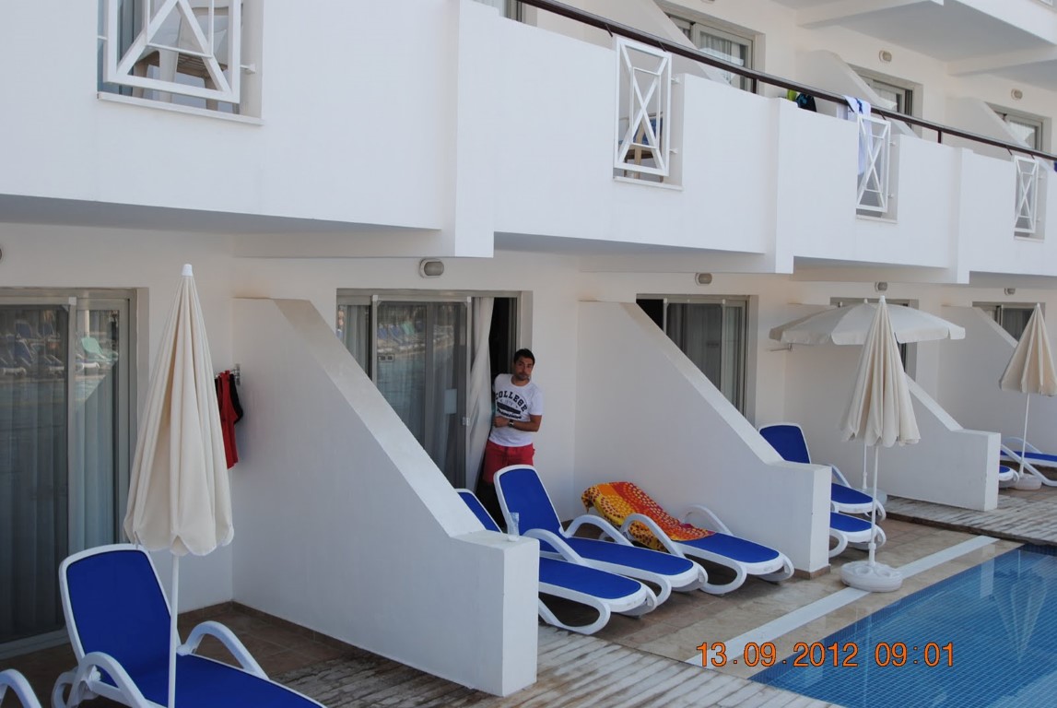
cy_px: 354
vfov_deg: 37.0
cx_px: 528
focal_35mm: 36
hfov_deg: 53.1
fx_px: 1058
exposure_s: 1/125
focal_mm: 24
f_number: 5.6
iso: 100
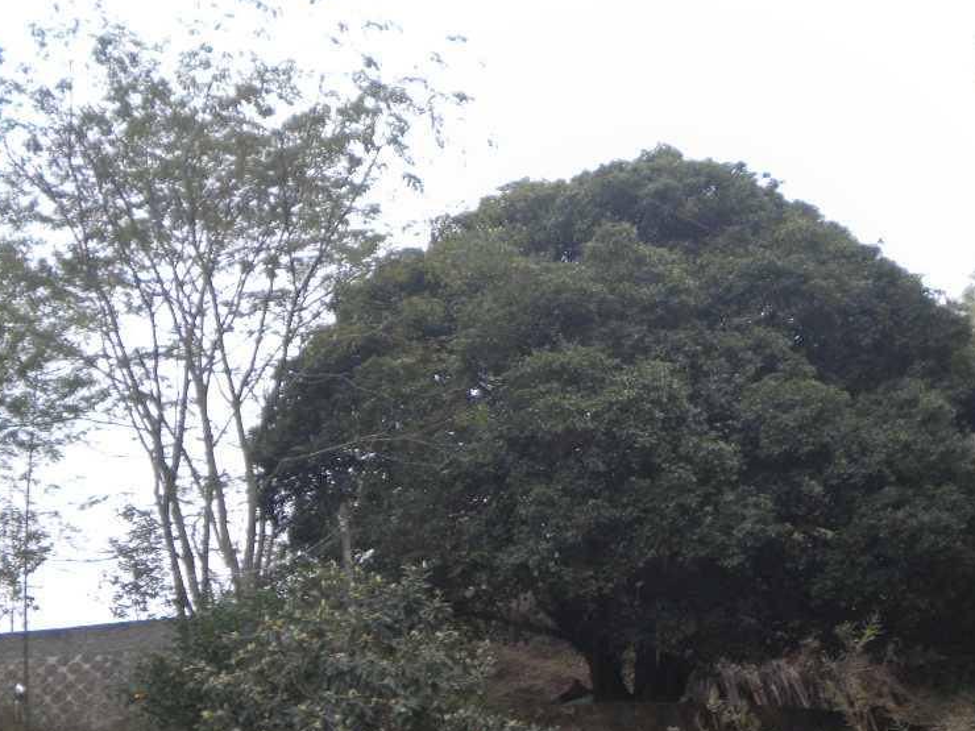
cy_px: 431
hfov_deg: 26.9
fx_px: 2028
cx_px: 656
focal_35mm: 72
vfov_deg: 20.4
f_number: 3.9
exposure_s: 1/67.1
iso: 151
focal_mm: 9.3
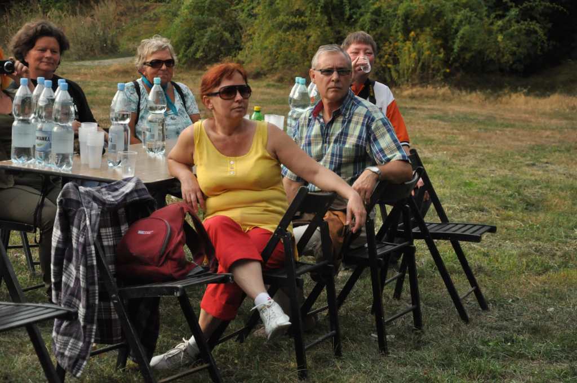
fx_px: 1393
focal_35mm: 87
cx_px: 288
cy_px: 192
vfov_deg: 15.7
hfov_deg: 23.4
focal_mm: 58
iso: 1250
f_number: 5
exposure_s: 1/4000
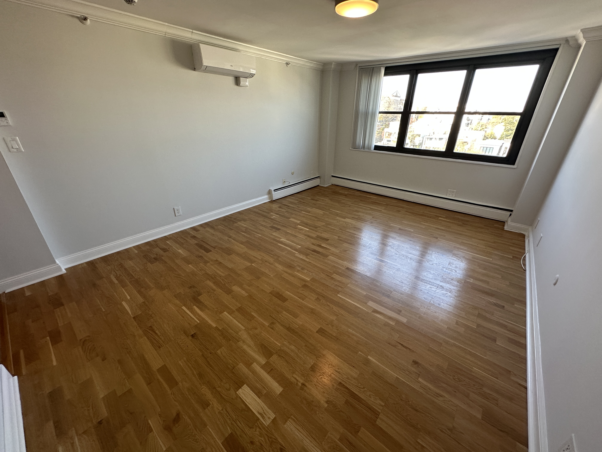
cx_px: 301
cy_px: 226
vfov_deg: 85.7
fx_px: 243
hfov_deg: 102.1
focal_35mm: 14
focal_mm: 2.22
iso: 160
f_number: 2.2
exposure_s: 1/120
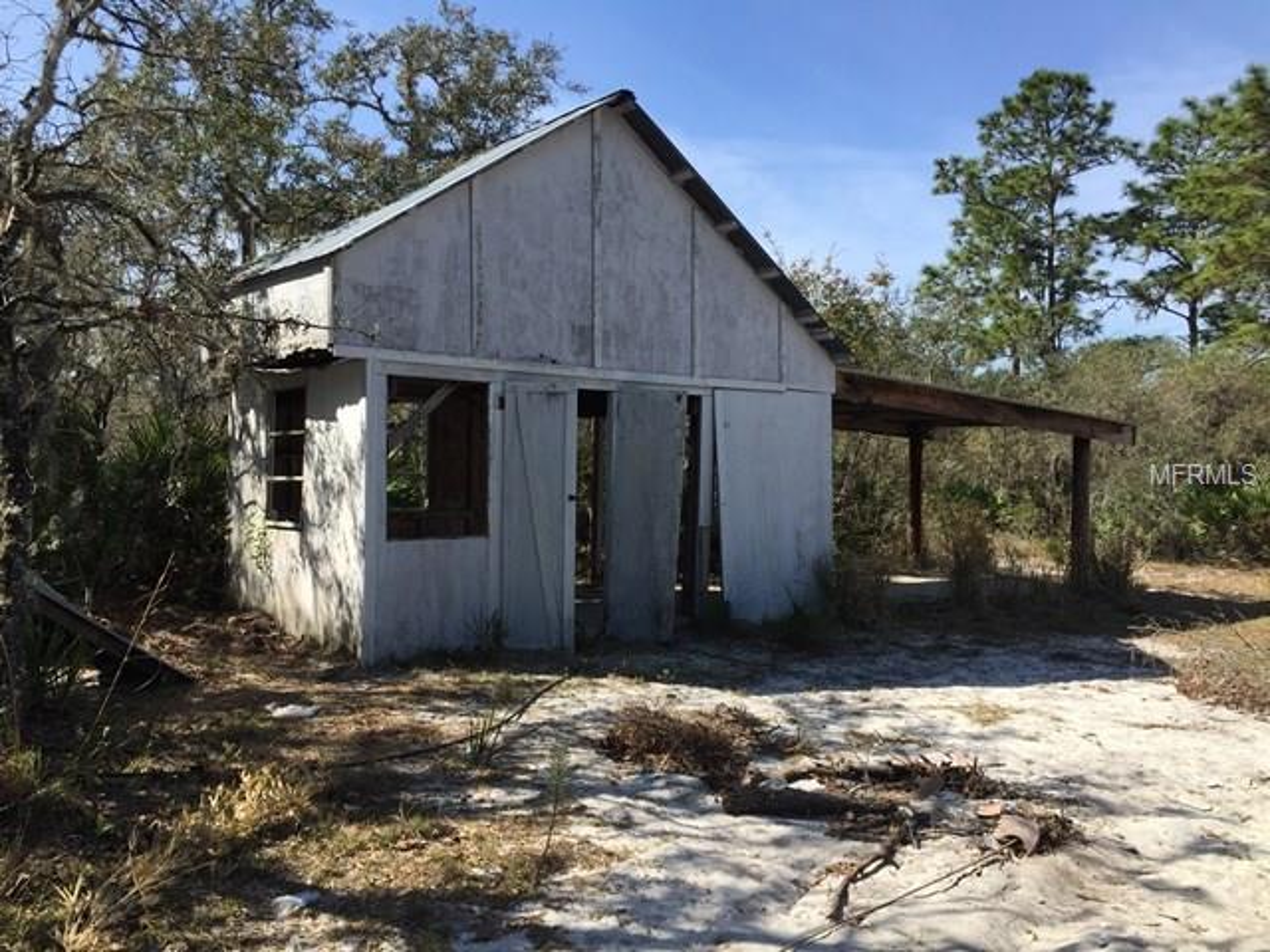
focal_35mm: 29
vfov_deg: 48.2
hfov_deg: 61.7
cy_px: 476
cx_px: 635
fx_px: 1064
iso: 32
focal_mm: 4.15
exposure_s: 1/1464
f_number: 2.2
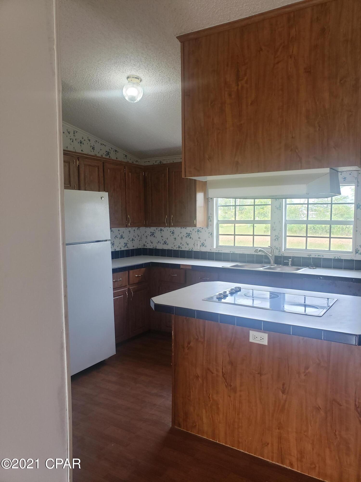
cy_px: 241
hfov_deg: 53.1
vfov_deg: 67.3
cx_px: 180
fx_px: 362
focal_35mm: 26
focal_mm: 4.3
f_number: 2.4
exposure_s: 1/120
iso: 125
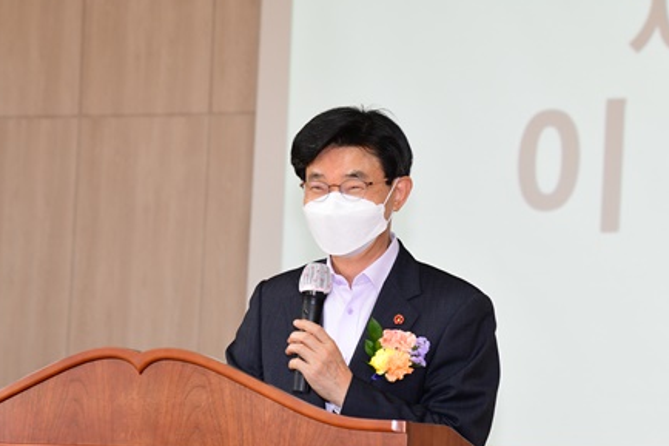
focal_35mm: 166
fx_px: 3083
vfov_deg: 8.3
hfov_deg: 12.4
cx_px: 293
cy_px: 290
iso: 2000
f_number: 6.3
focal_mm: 120
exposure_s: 1/125
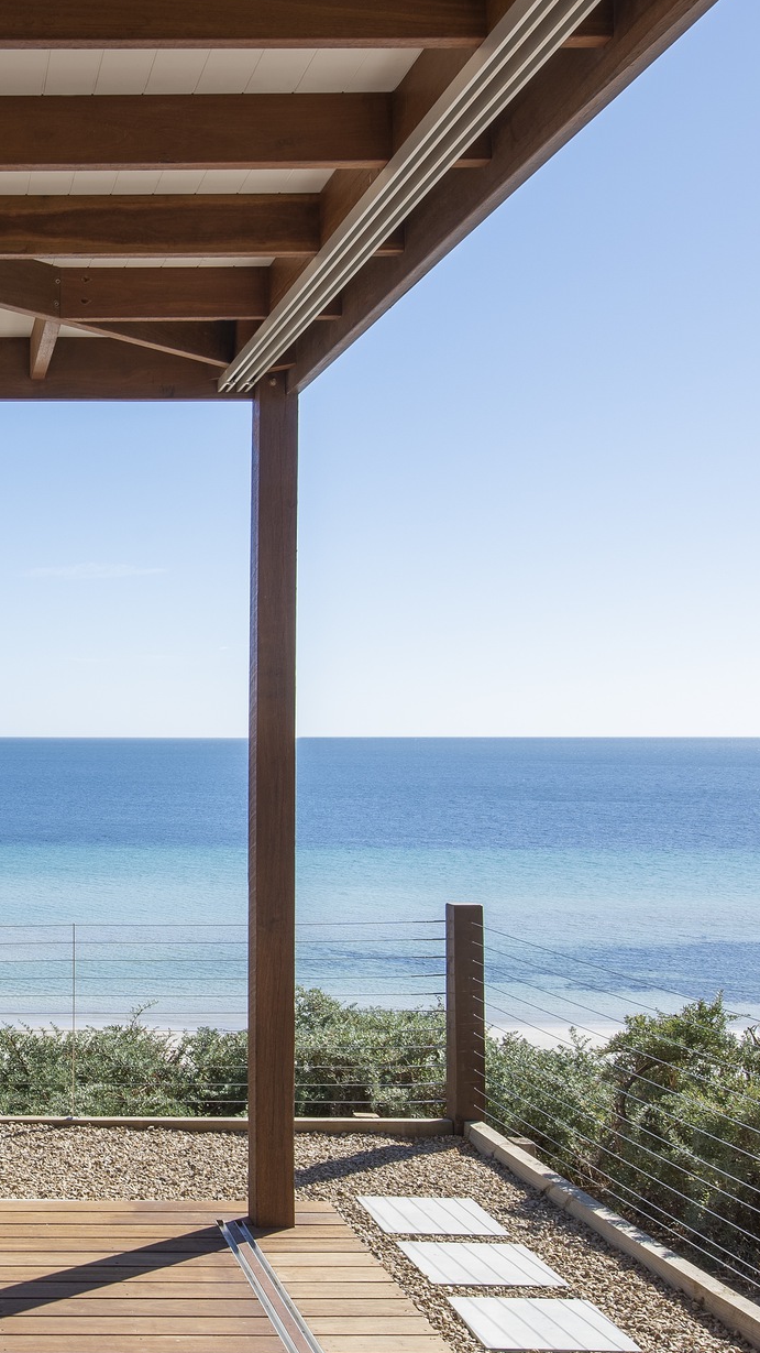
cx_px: -46
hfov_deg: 24.5
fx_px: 1649
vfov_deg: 44.6
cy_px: 722
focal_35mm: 46
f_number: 11
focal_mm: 18
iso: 64
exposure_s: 1/125
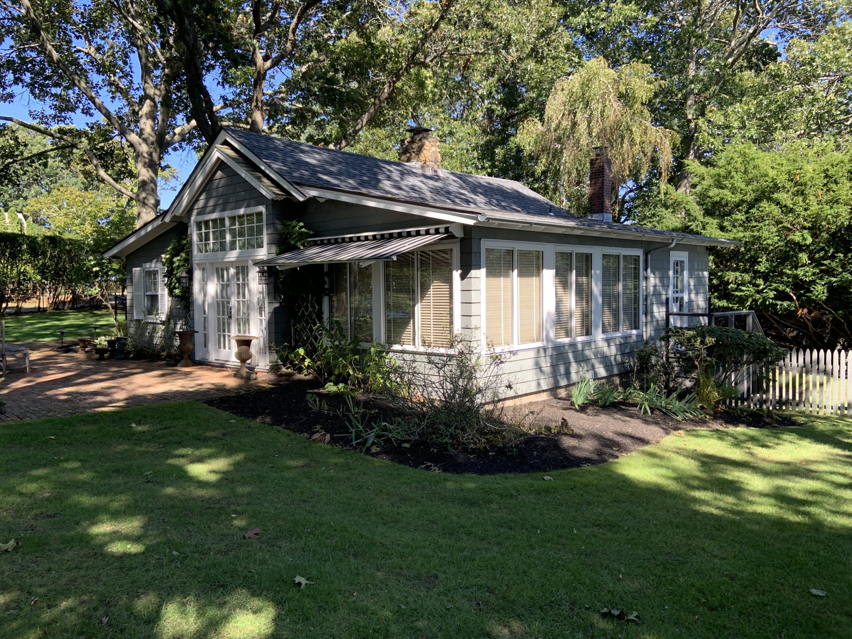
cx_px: 426
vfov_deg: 53.1
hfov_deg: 67.3
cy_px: 320
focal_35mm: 26
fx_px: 640
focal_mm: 4.25
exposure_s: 1/310
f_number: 1.8
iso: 25
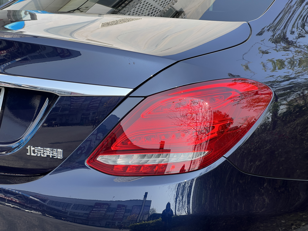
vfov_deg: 19.1
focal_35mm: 77
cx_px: 154
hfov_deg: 25.3
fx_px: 685
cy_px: 116
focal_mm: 9
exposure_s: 1/181
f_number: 2.8
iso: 25
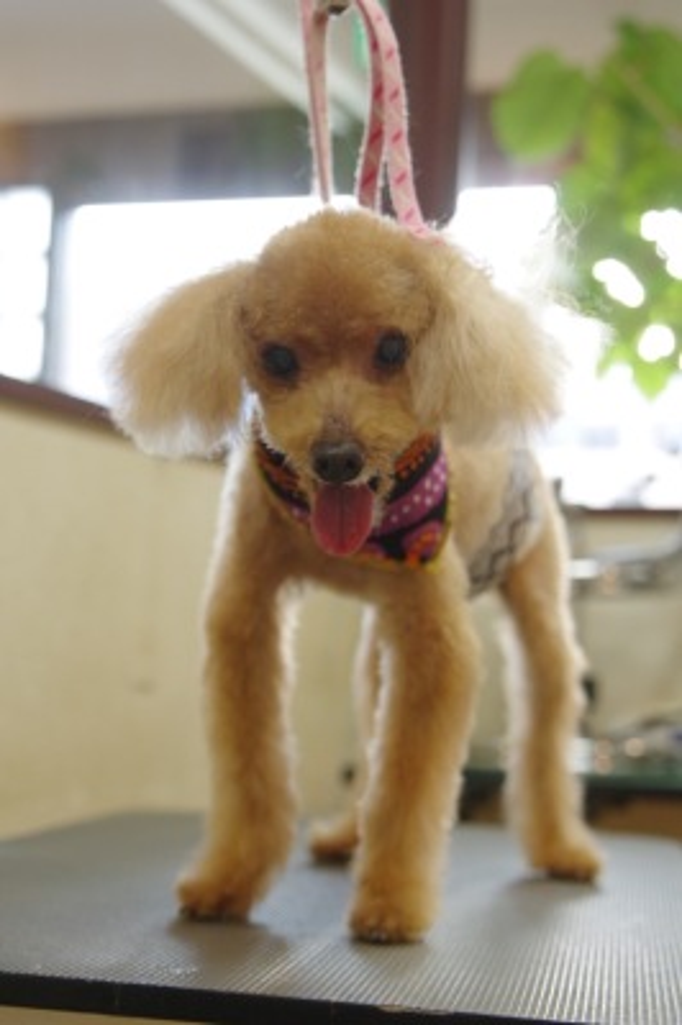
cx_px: 341
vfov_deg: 31.4
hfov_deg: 21.2
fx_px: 1822
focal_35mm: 64
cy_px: 512
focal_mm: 43
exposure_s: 1/100
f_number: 4
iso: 800
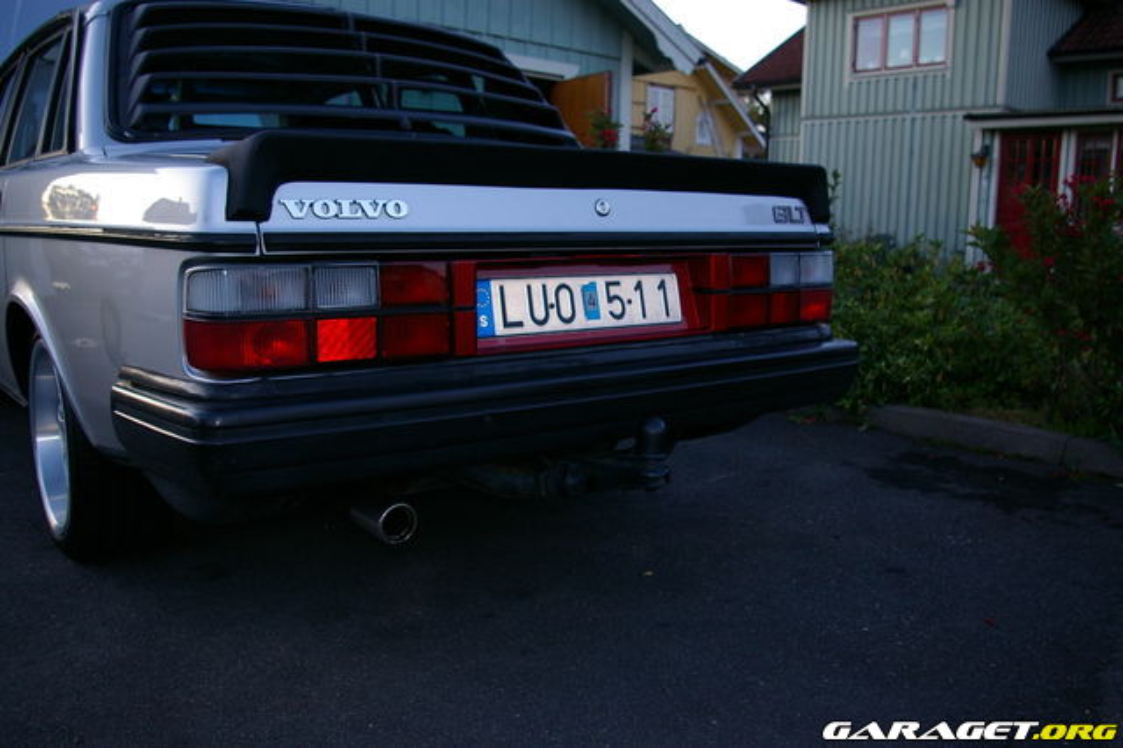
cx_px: 562
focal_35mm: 31
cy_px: 374
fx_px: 966
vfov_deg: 42.3
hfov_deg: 60.3
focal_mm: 21
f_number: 4
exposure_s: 1/60
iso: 400
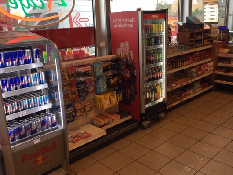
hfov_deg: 52.6
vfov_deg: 40.7
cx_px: 117
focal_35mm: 35
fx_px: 236
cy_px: 80
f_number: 2.2
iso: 25
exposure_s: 1/33
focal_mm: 4.15
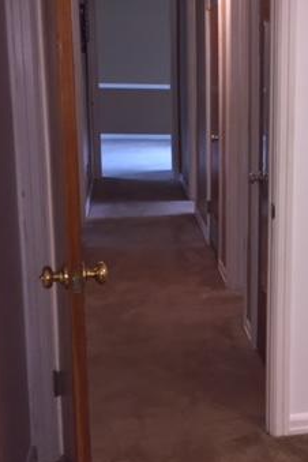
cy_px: 217
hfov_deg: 22.2
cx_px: 356
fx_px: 731
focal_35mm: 57
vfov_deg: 35.0
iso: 100
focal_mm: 4.15
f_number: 2.2
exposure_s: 1/30
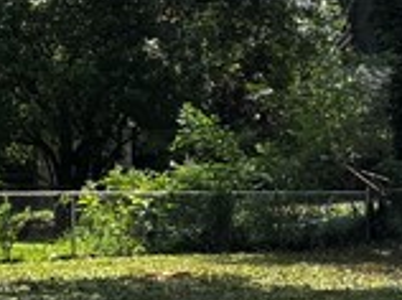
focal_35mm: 169
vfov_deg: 8.8
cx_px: 232
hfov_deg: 11.7
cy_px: 183
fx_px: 1960
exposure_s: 1/927
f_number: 1.6
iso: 50
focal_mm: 5.96
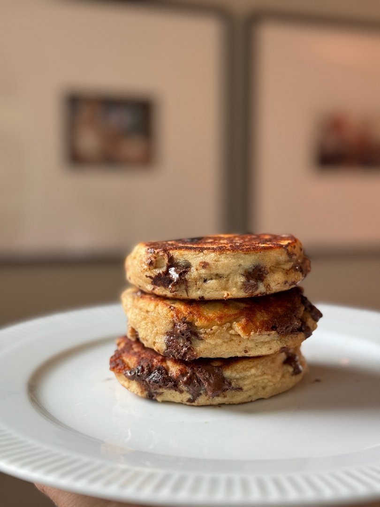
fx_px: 703
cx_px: 190
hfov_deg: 30.3
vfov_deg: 39.7
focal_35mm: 48
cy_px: 254
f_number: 1.78
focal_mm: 6.76
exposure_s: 1/60
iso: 100
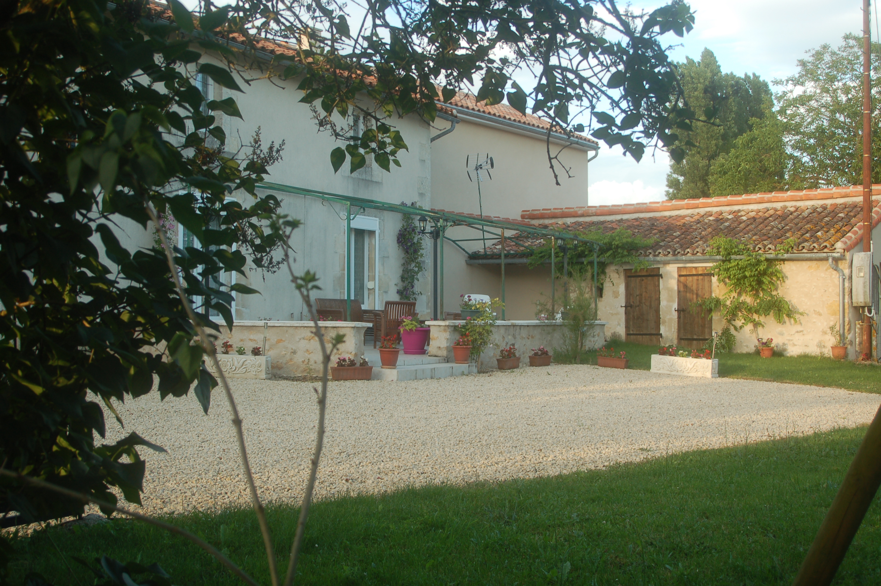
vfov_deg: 30.8
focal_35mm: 44
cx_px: 440
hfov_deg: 45.0
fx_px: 1064
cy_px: 293
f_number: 5.6
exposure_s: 1/125
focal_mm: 29
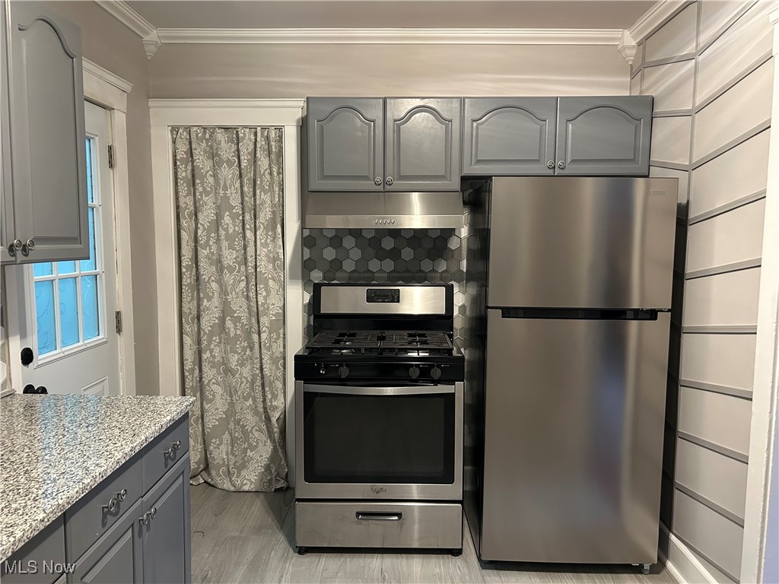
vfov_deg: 53.1
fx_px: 585
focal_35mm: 26
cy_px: 292
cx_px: 390
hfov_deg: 67.3
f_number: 1.5
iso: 400
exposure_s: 1/40
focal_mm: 5.7
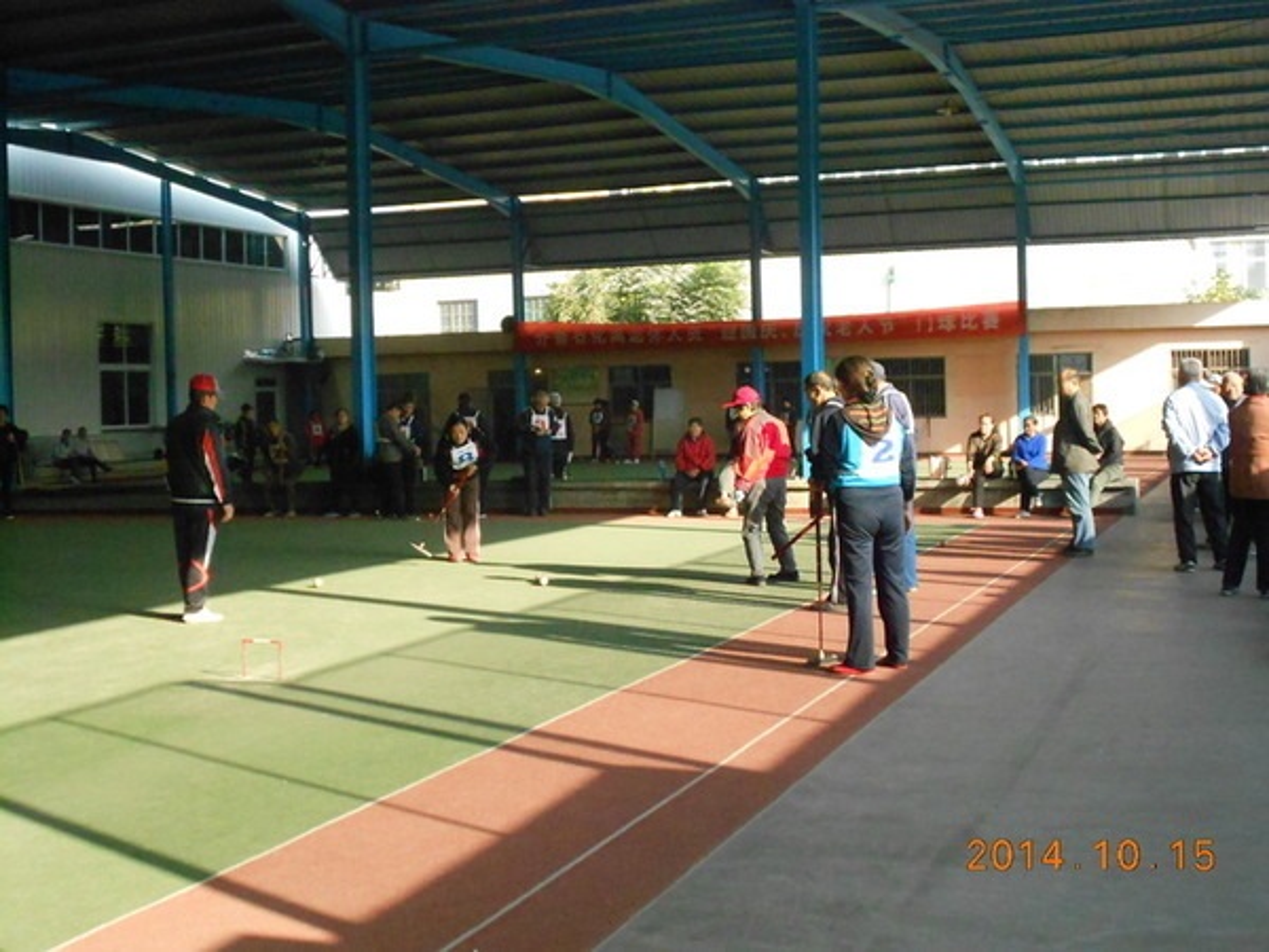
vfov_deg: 33.6
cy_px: 476
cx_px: 634
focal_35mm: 43
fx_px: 1576
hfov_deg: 43.9
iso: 800
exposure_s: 1/800
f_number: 4.2
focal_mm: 7.7
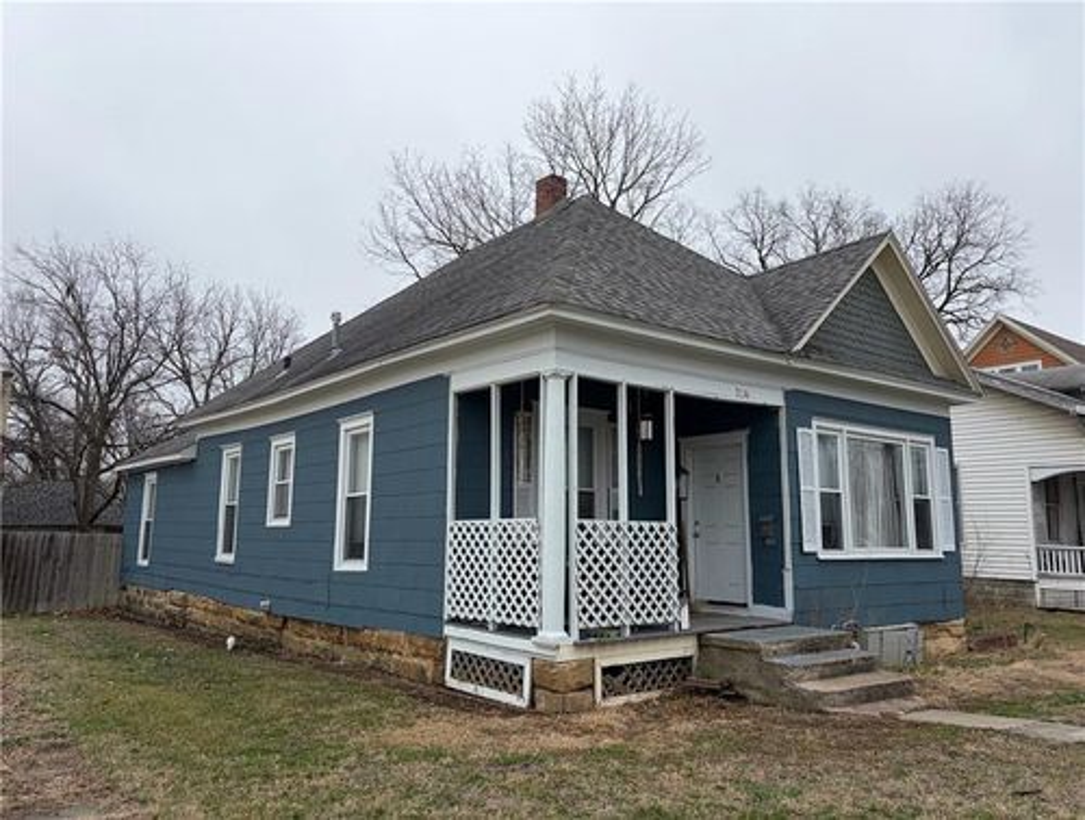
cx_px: 542
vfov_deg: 53.3
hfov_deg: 67.2
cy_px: 410
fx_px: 817
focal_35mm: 26
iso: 50
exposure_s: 1/1667
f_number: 1.6
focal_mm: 5.96
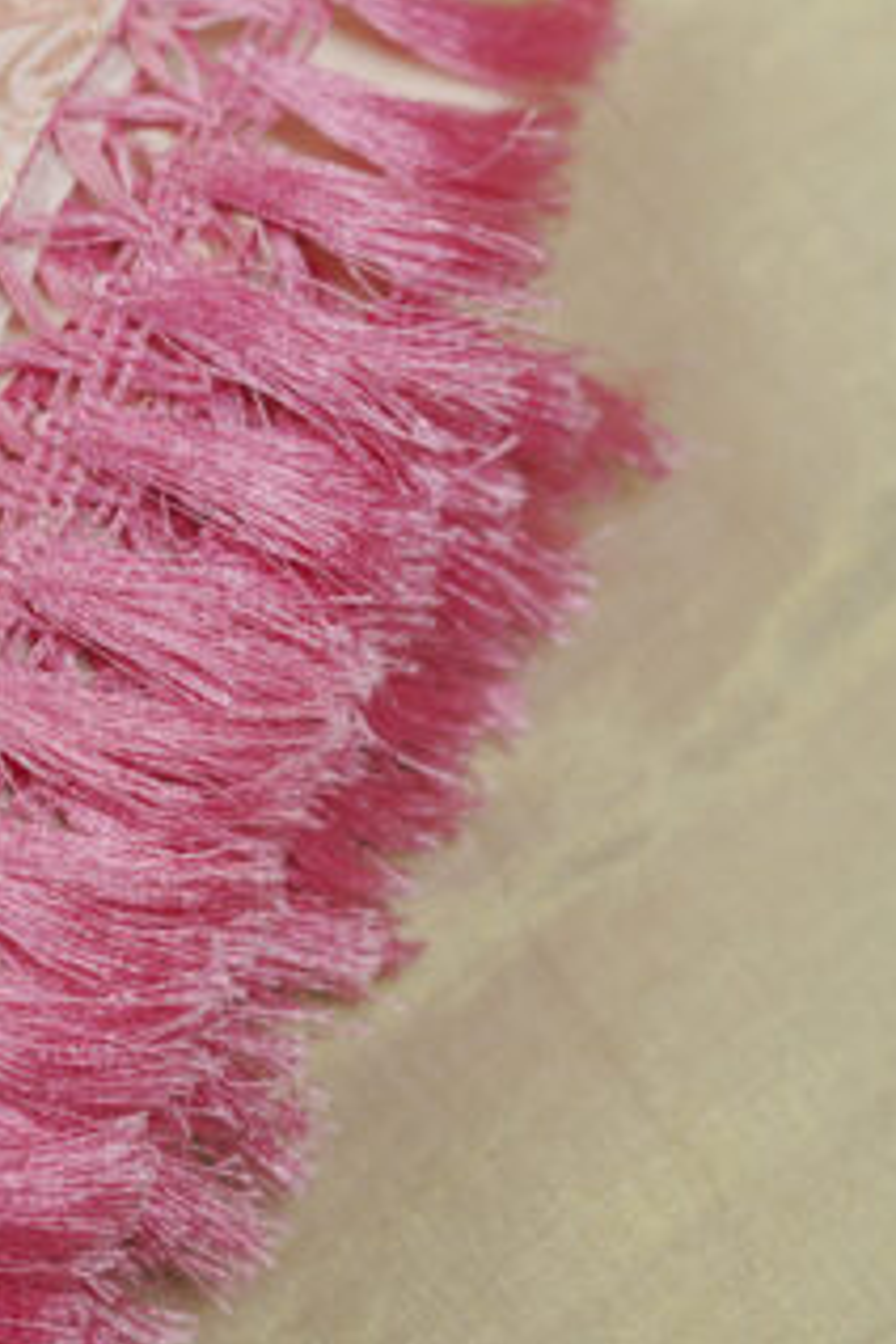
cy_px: 594
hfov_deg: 12.9
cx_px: -11
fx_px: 3920
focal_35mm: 105
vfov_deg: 19.4
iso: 400
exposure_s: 1/200
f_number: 2.5
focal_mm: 50
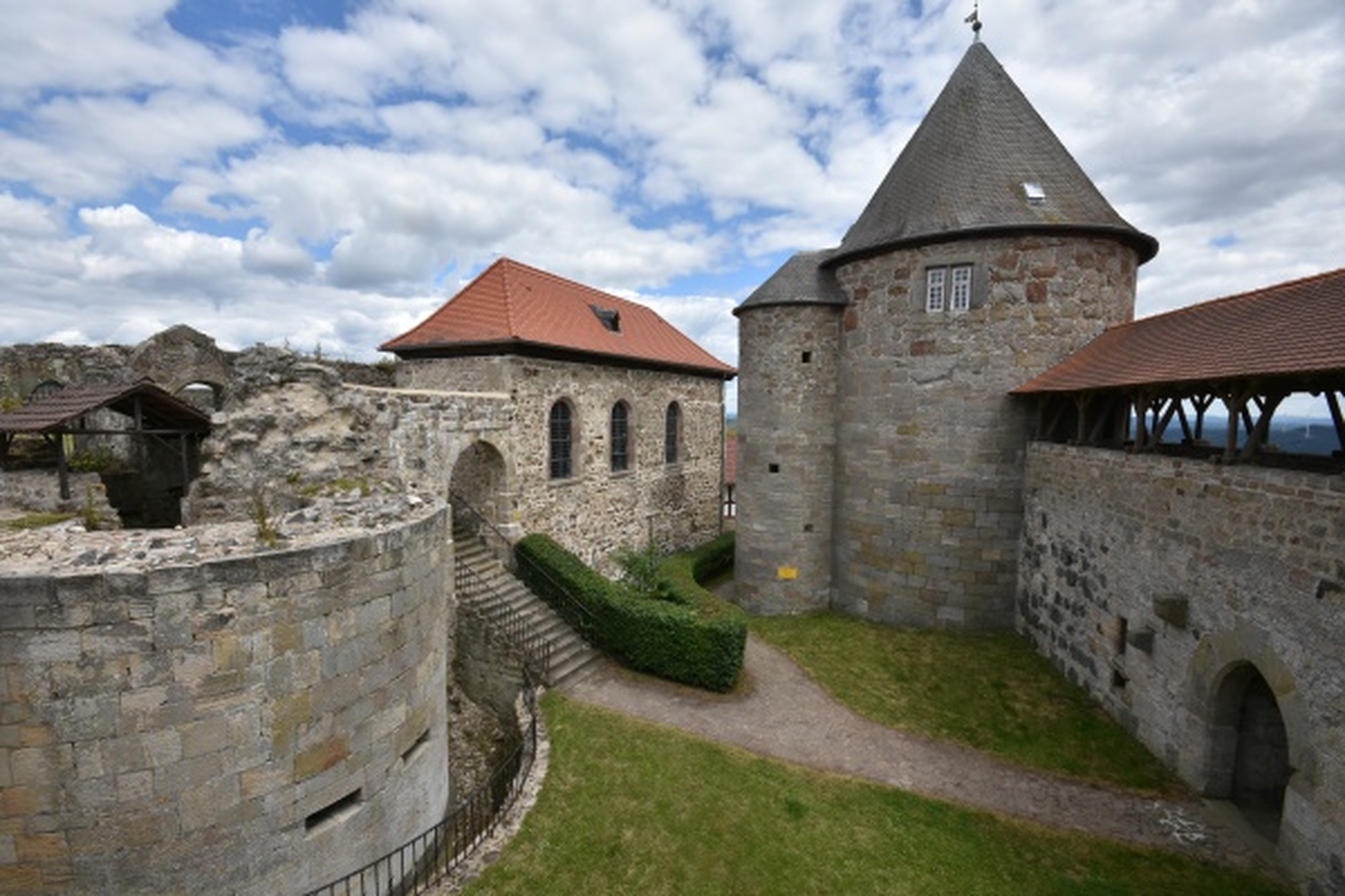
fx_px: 560
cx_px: 672
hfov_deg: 100.4
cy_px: 448
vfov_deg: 77.3
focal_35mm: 15
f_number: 11
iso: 200
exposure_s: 1/320
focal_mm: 10
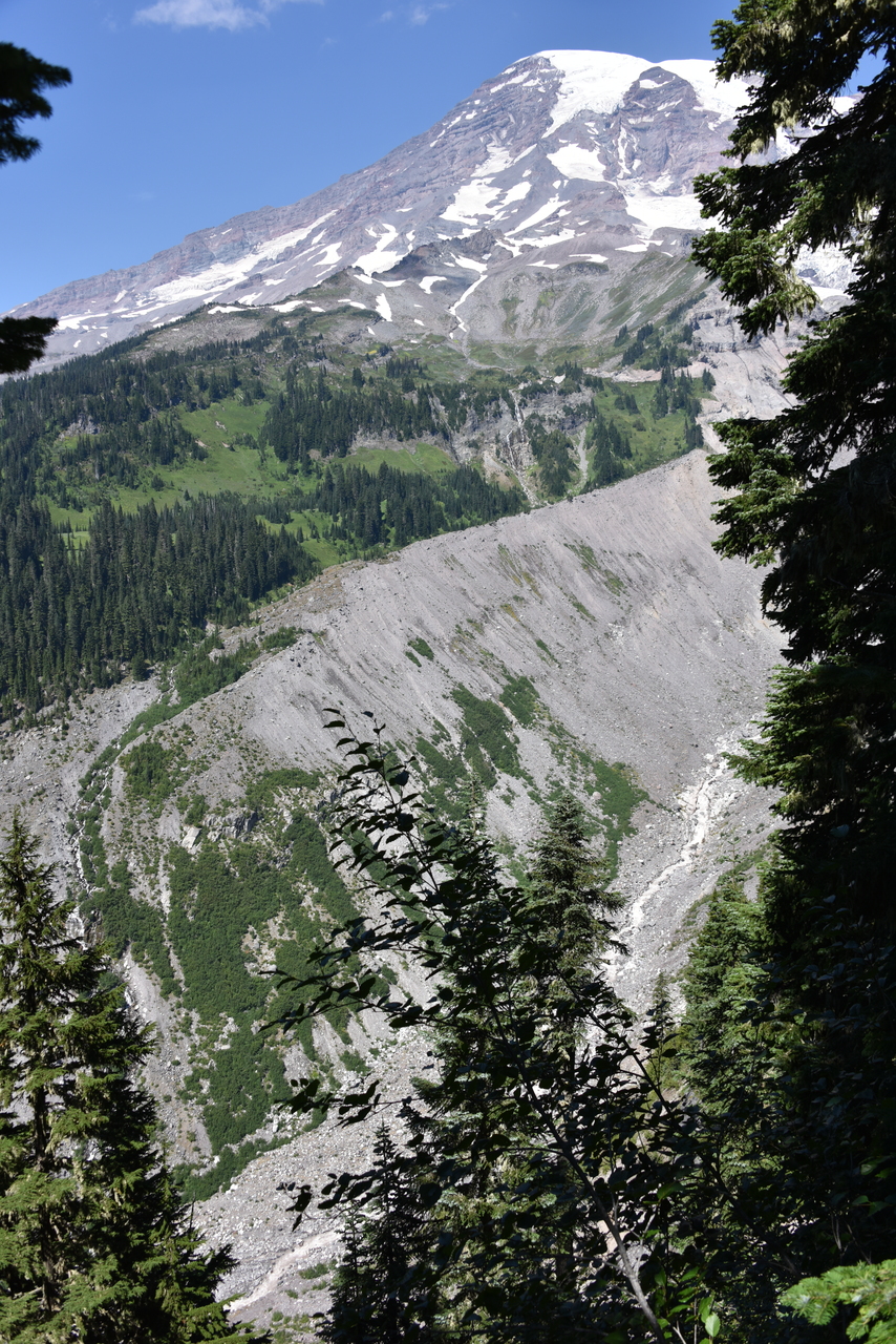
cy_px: 672
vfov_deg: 58.7
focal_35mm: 32
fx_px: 1194
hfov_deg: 41.1
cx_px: 448
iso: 100
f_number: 8
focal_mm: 32
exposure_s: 1/250
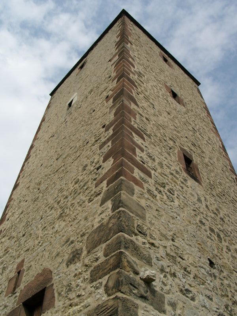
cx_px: 118
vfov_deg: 54.0
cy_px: 158
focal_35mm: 34
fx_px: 310
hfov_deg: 41.8
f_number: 5.6
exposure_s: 1/775
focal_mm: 7.13
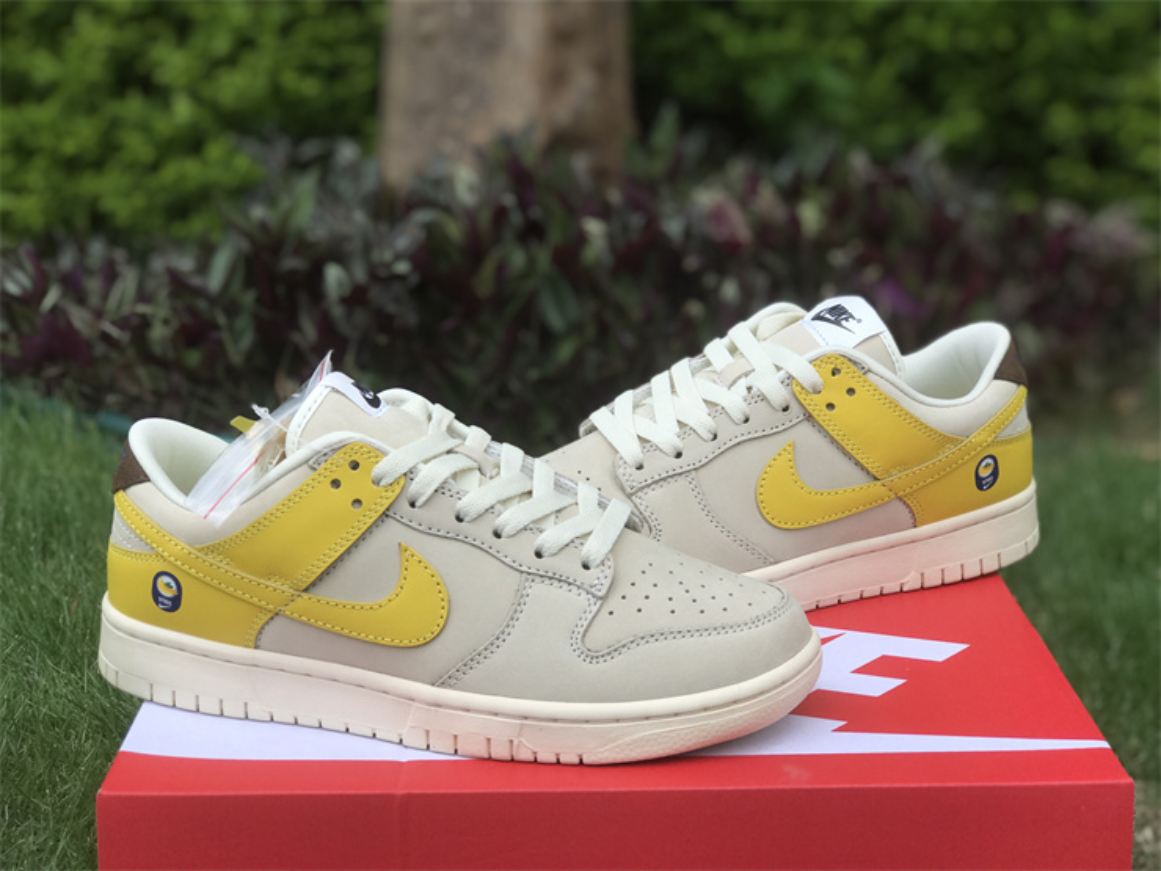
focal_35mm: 57
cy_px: 436
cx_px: 580
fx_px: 1912
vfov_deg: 25.7
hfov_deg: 33.8
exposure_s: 1/736
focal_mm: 6.6
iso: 20
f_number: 2.8
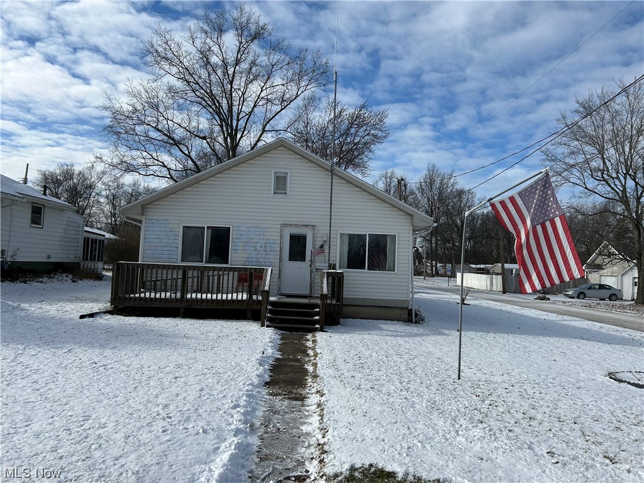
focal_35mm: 26
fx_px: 484
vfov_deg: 53.1
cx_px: 322
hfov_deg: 67.3
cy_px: 242
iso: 50
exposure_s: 1/7463
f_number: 1.5
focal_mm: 5.7
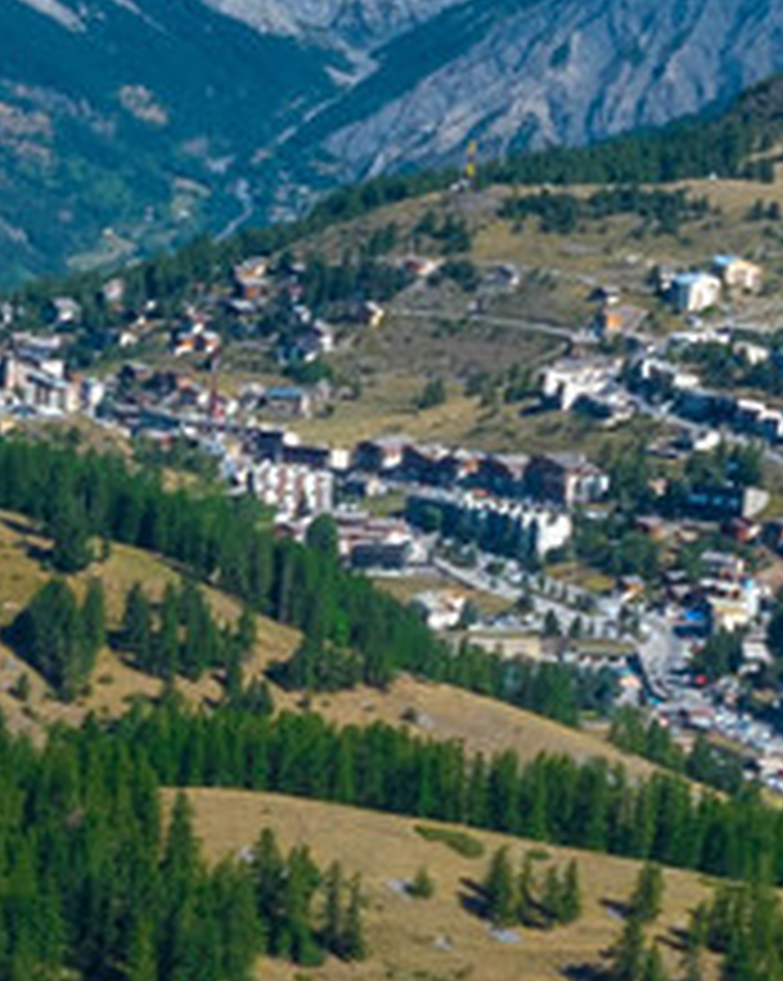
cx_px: -868
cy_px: 1557
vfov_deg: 10.7
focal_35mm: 172
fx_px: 4989
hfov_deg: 8.4
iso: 100
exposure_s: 1/160
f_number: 11
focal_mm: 12.3
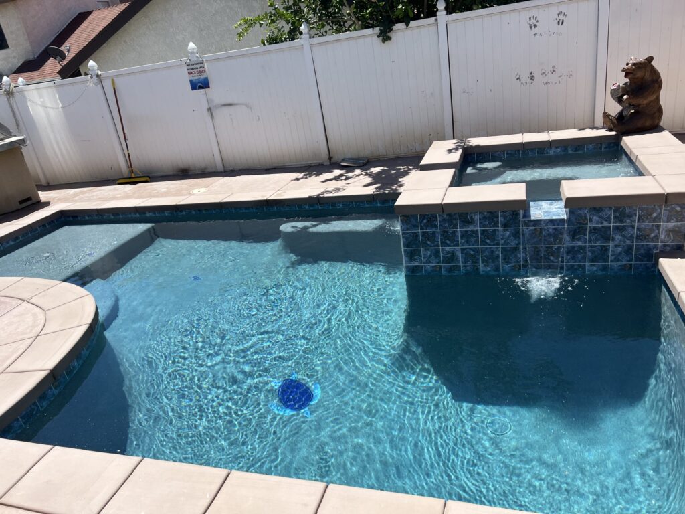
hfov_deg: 67.3
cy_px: 257
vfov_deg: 53.1
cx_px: 342
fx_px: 515
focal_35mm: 26
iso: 50
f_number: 1.5
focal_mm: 5.7
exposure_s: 1/3165
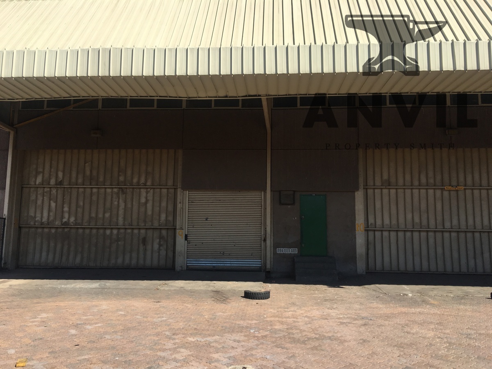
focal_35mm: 29
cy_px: 184
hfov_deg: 61.7
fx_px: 412
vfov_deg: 48.2
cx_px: 246
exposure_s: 1/1709
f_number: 2.2
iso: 25
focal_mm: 4.15
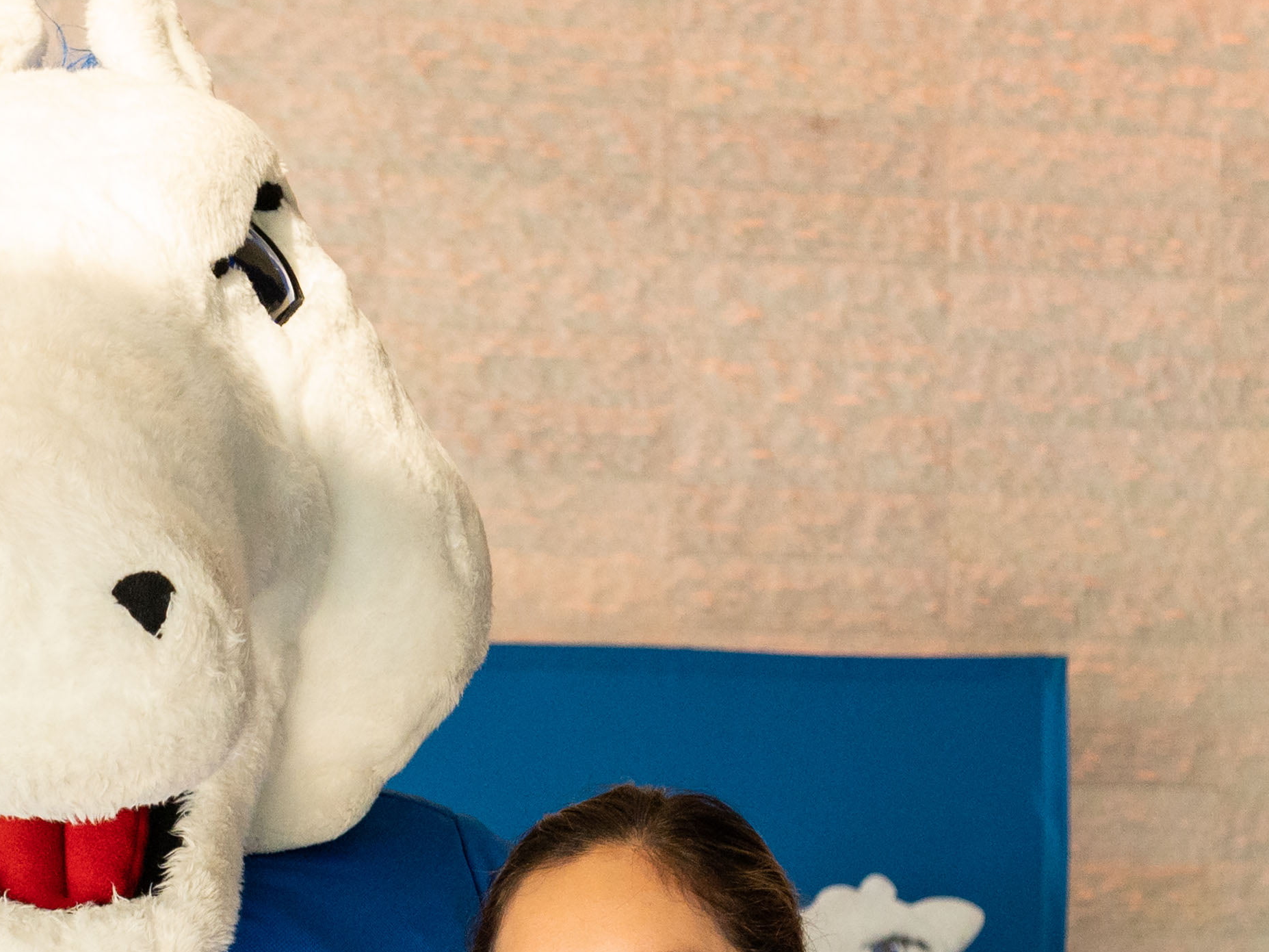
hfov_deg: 20.1
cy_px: 1035
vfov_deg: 15.3
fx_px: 3446
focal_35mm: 94
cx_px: -61
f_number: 4
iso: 2000
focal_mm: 30
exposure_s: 1/640
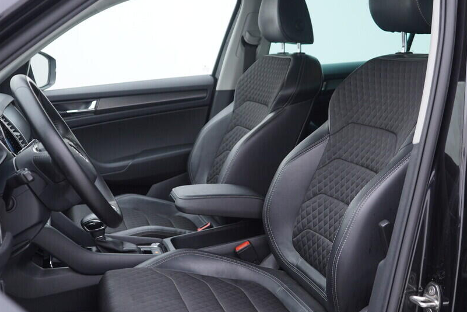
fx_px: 597
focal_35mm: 46
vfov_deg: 29.2
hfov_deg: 42.7
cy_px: 179
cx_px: 230
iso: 125
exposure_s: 1/40
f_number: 2.8
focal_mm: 24
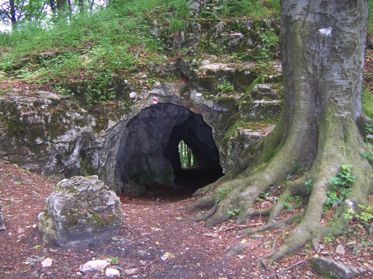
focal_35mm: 36
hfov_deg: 51.4
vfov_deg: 39.7
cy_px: 140
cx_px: 186
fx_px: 388
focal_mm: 5.6
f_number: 2.8
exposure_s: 1/60
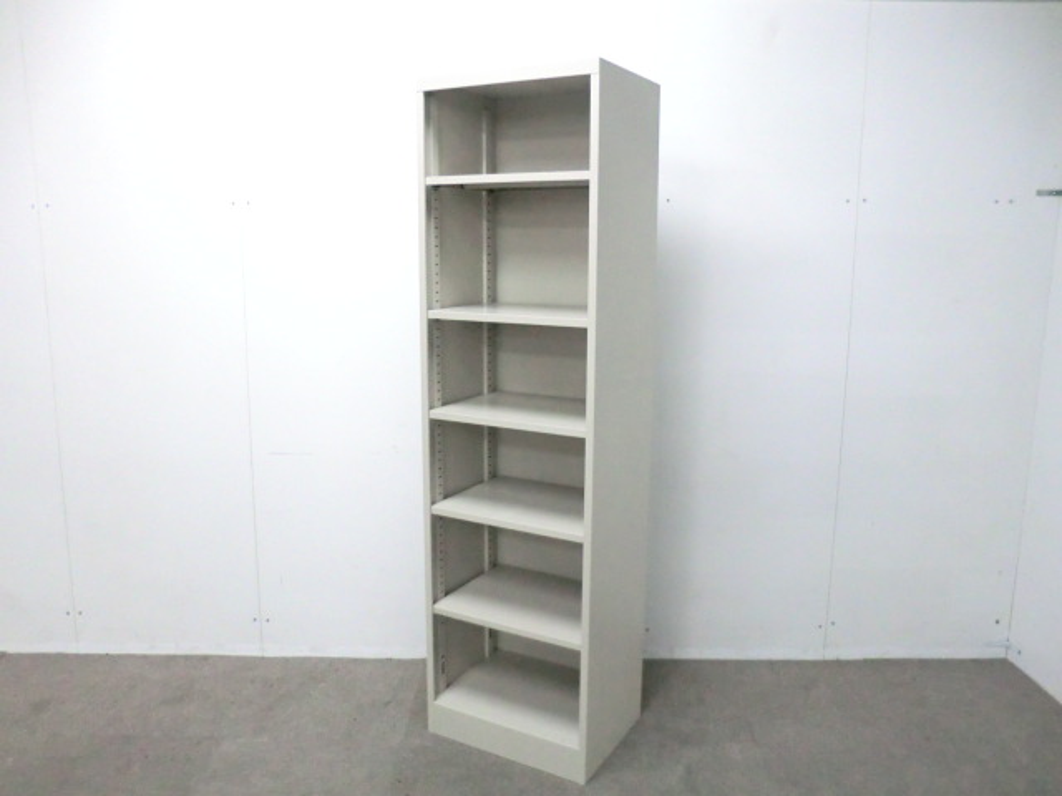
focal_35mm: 27
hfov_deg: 65.3
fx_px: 828
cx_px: 531
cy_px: 398
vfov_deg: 51.4
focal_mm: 4.9
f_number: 3.2
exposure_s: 1/60
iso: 640
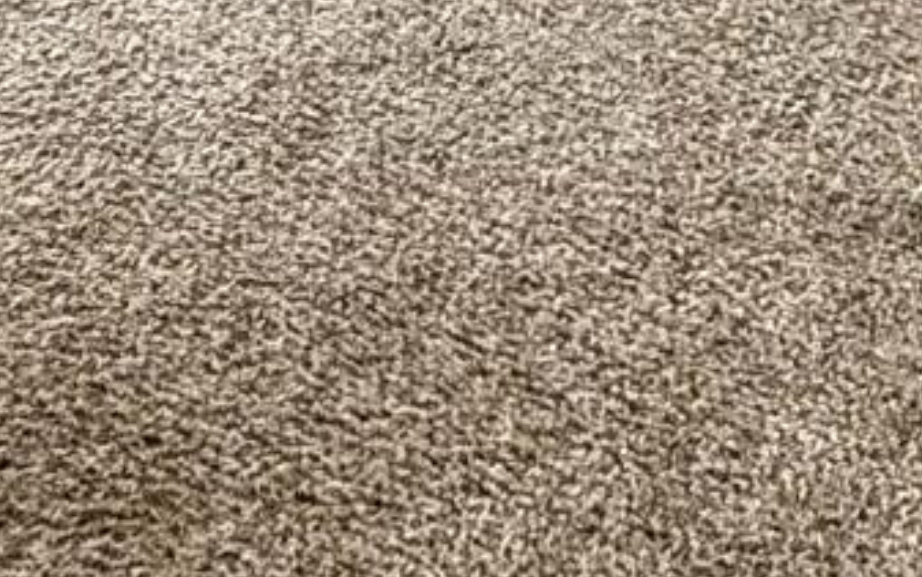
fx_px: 2212
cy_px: -577
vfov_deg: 12.9
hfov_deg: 23.0
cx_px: 109
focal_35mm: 88
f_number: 2.2
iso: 200
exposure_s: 1/120
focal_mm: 2.22
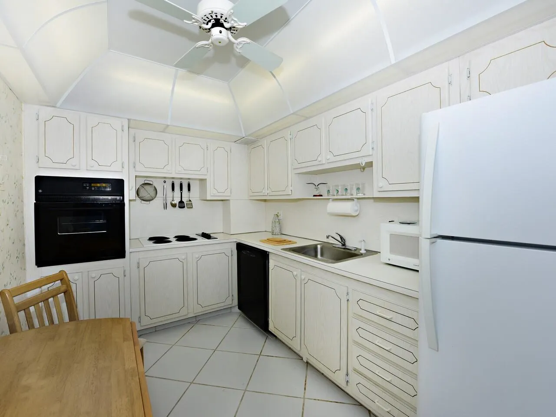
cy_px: 208
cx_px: 278
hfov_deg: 102.1
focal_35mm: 14
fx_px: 225
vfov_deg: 85.7
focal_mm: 14
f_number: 5.6
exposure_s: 1/250
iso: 320
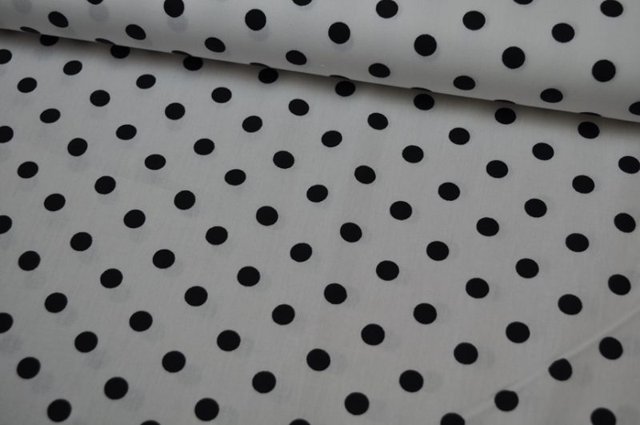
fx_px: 959
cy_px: 212
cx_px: 320
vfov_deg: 25.0
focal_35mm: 54
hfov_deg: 36.9
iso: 200
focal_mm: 36
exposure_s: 1/125
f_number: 5.6
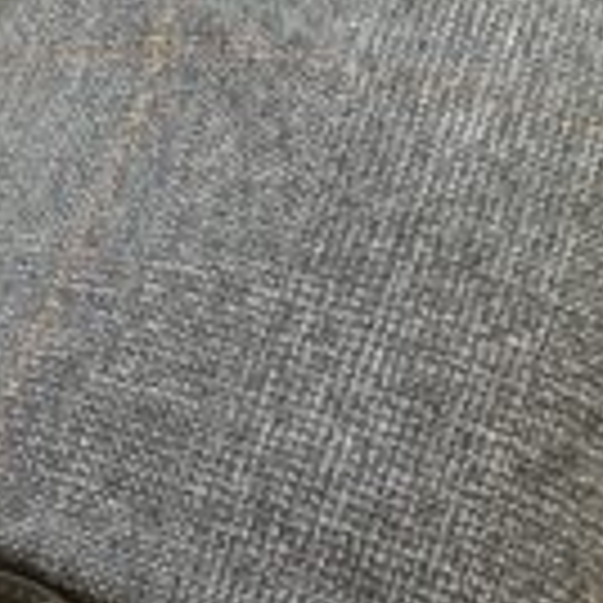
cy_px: 621
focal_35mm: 79
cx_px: -281
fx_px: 1557
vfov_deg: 21.1
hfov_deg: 19.4
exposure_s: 1/50
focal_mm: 3.99
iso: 50
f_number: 1.8
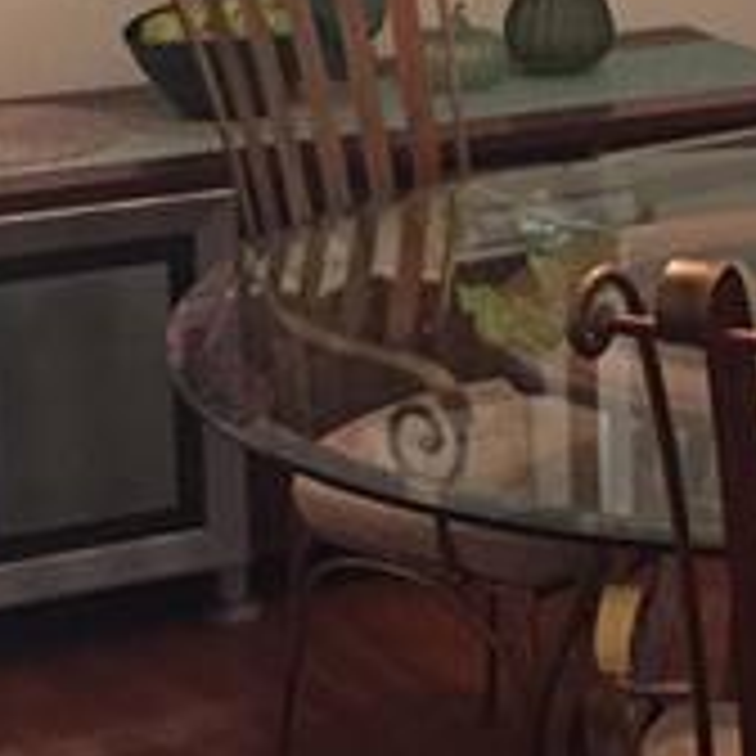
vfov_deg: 14.8
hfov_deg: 14.8
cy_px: 189
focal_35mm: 117
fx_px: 2891
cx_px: 598
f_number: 2.2
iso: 200
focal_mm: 4.15
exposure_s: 1/30
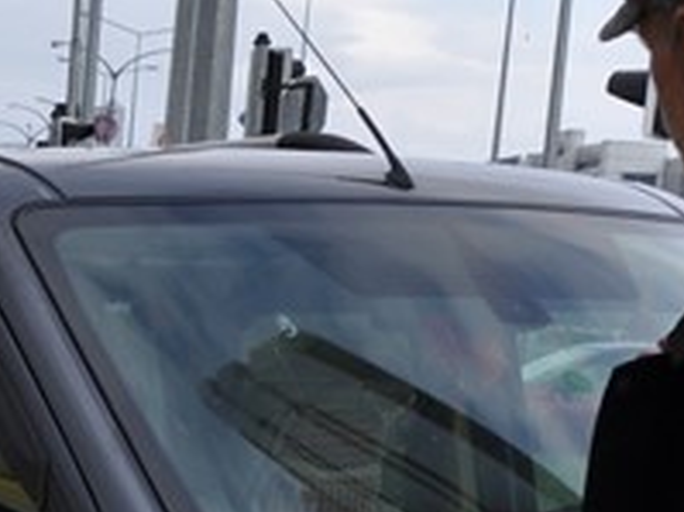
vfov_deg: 8.6
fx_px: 3140
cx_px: -567
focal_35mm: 159
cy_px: 1137
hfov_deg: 11.5
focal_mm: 22
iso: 200
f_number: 11
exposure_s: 1/125
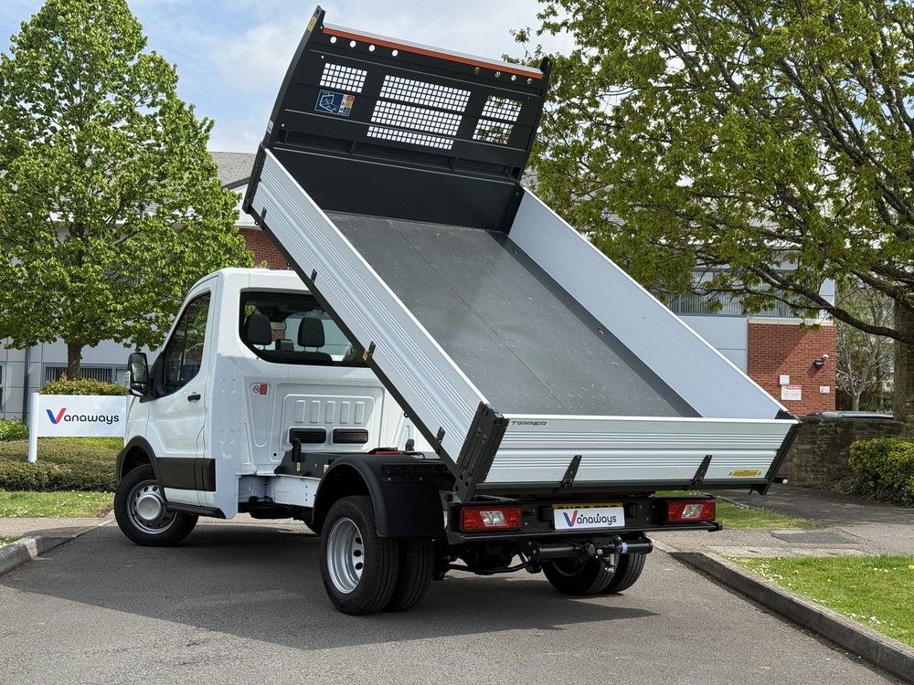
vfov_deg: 30.3
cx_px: 457
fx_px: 1267
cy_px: 342
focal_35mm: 48
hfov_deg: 39.7
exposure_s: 1/2762
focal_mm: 6.76
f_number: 1.78
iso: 64
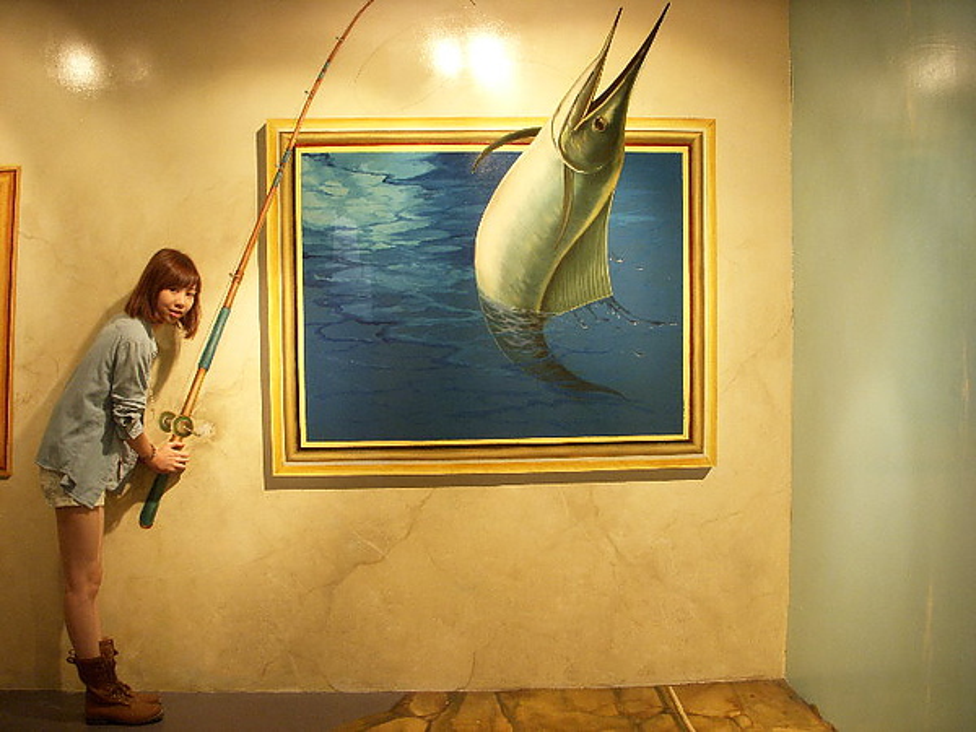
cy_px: 366
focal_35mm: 38
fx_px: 1071
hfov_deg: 49.0
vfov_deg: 37.7
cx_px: 488
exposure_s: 1/13
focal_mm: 6.3
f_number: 3.3
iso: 200
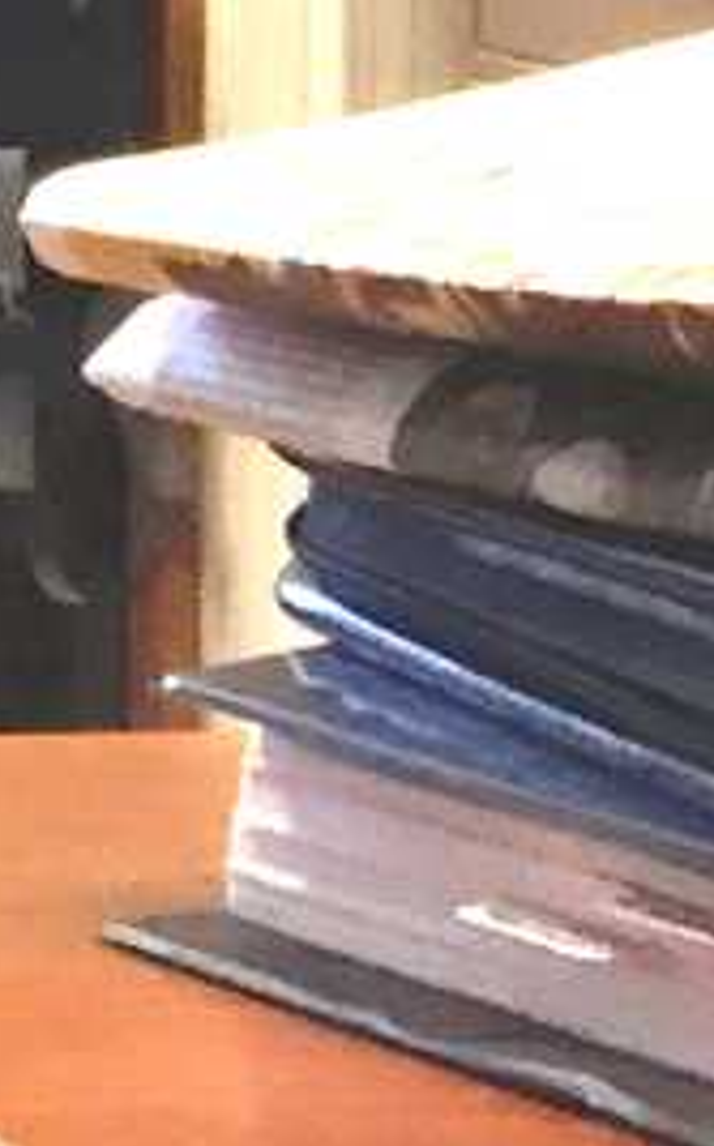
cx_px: -3113
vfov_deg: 8.8
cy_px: -487
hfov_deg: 4.6
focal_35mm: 235
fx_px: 7332
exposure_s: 1/30
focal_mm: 4.2
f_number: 2.2
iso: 64
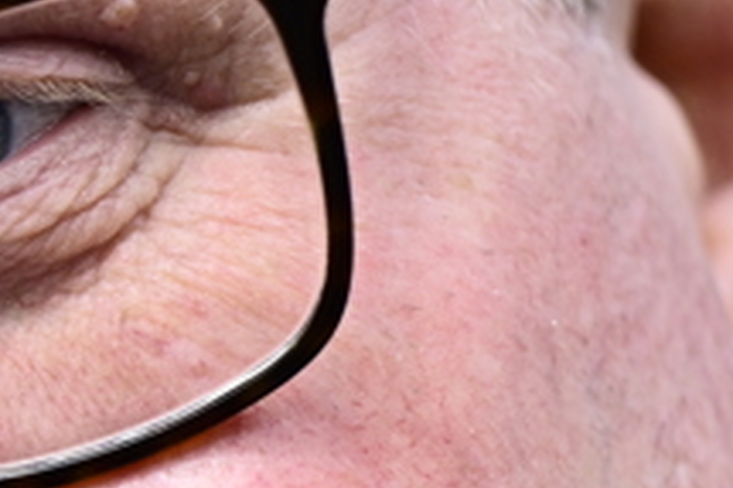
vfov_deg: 1.1
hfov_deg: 1.6
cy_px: 720
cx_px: -225
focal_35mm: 1263
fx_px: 25696
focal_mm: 200
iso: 125
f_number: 2.8
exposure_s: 1/800
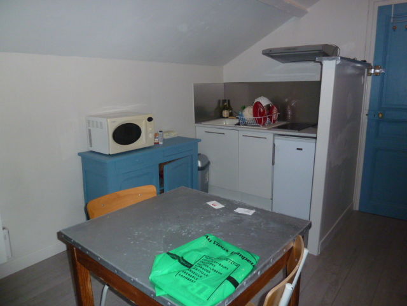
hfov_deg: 69.4
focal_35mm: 25
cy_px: 153
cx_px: 204
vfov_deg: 54.9
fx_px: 294
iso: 320
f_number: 3.3
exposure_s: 1/30
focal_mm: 4.1
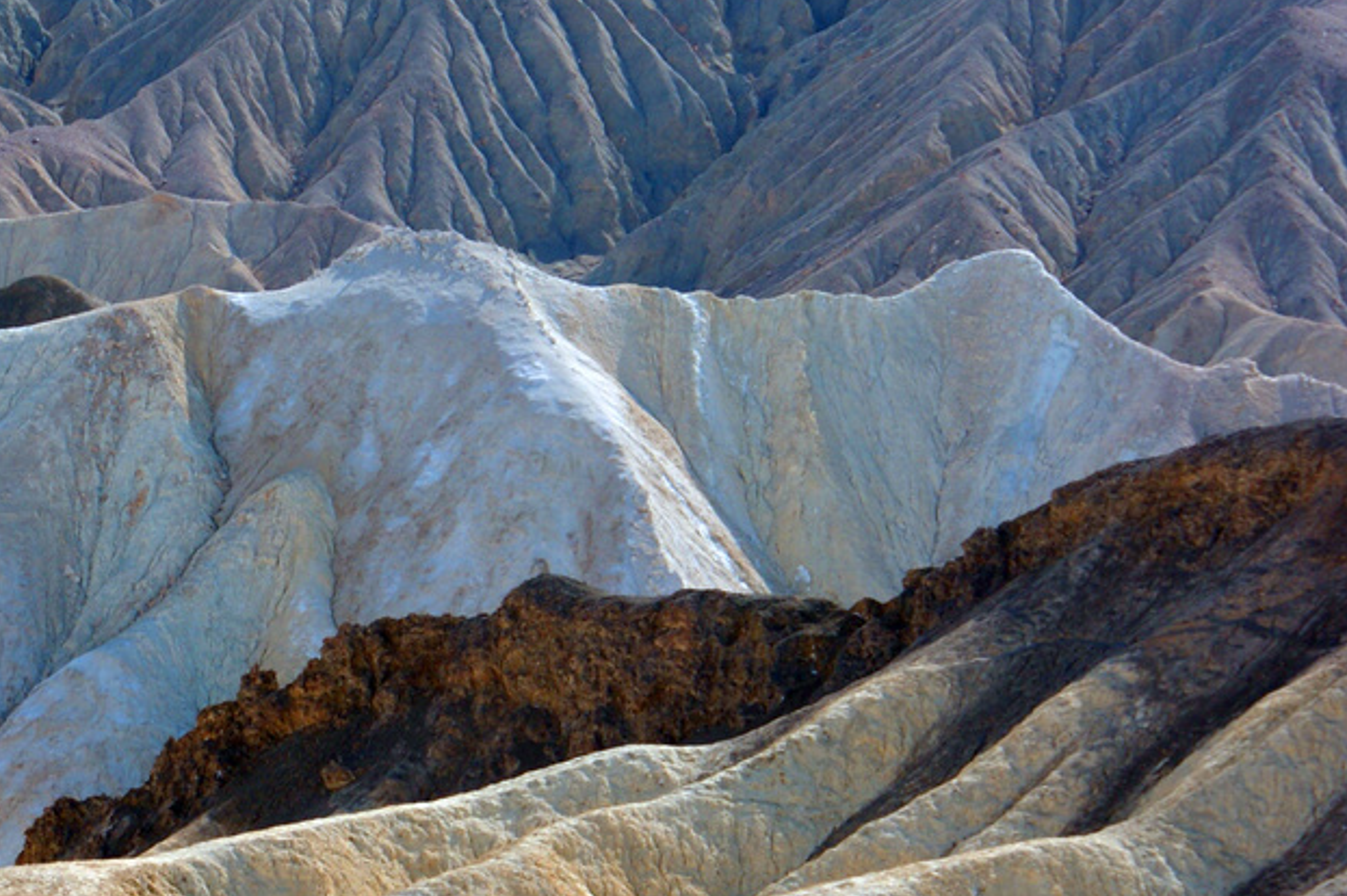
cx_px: -376
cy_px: 671
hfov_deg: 7.4
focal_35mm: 274
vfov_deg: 5.0
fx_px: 10246
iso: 100
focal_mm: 70
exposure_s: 1/125
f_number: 8
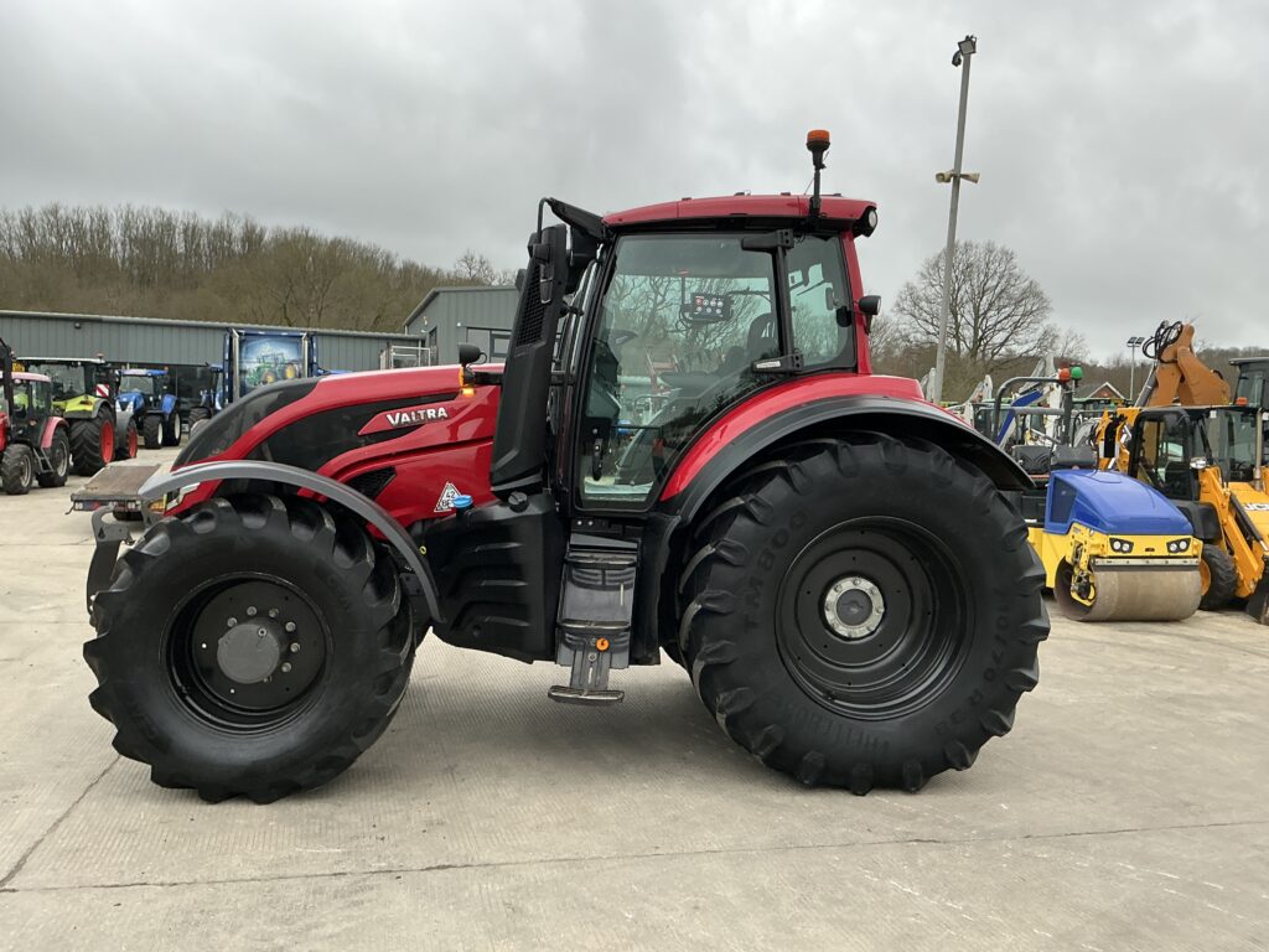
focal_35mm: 28
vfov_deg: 49.7
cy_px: 476
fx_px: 1026
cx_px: 634
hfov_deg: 63.4
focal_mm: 3
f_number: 1.8
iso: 50
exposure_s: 1/122
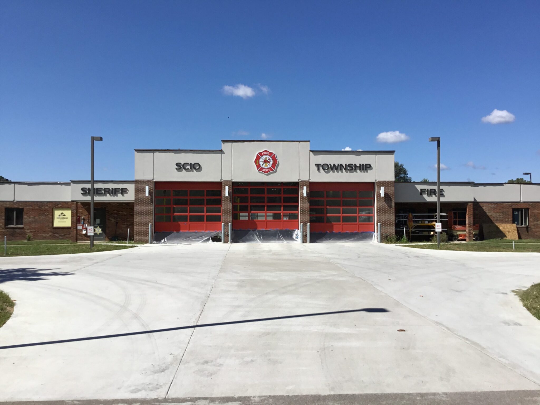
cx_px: 270
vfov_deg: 45.4
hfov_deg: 58.4
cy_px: 202
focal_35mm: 31
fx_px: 484
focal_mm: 3.3
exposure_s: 1/2092
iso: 25
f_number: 2.4
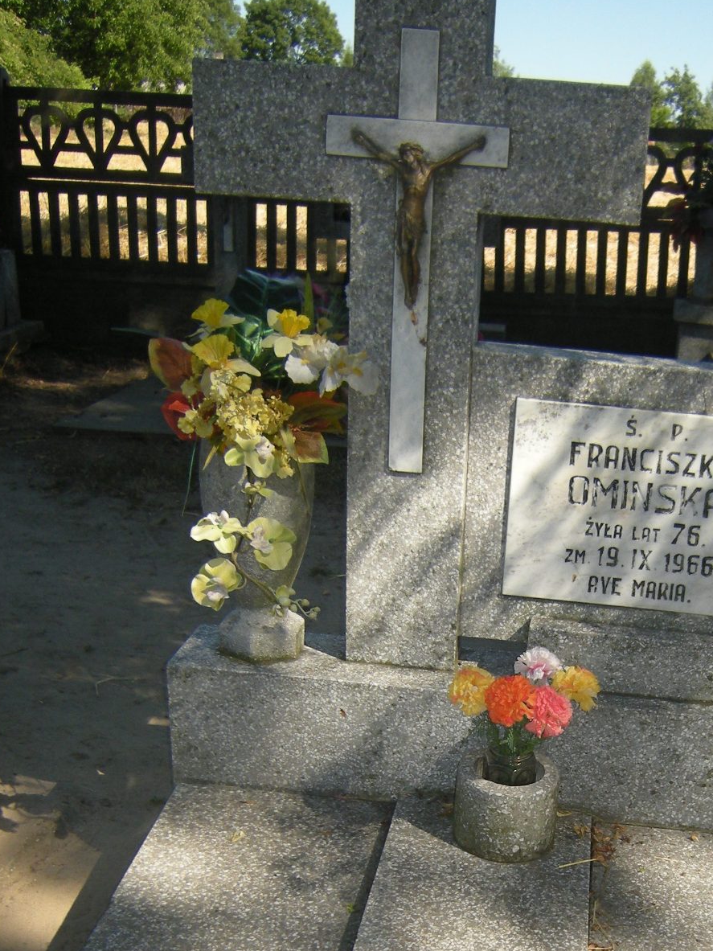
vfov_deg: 39.8
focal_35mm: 46
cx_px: 527
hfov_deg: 31.0
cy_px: 746
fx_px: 1264
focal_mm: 4.7
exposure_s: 1/166
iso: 91
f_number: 5.6
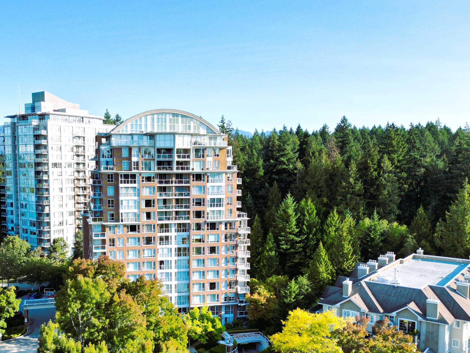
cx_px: 178
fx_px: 448
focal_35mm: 33
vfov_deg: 42.7
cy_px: 211
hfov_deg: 54.7
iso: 100
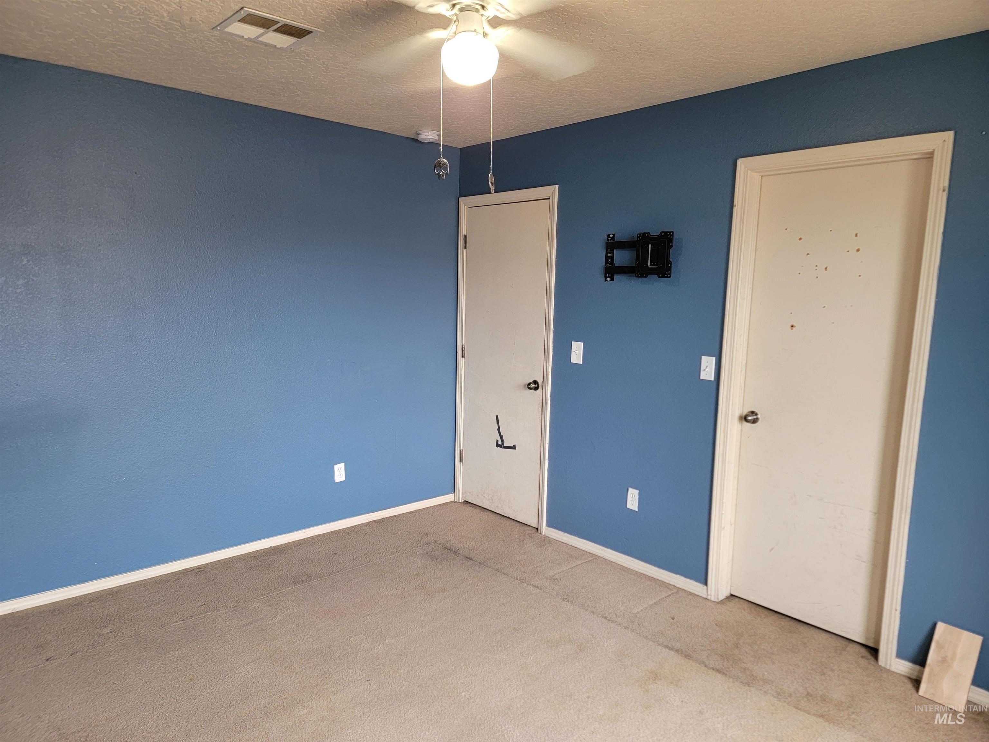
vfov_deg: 56.8
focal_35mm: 24
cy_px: 371
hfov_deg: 71.6
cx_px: 494
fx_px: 686
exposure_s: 1/60
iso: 200
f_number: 1.8
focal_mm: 6.7
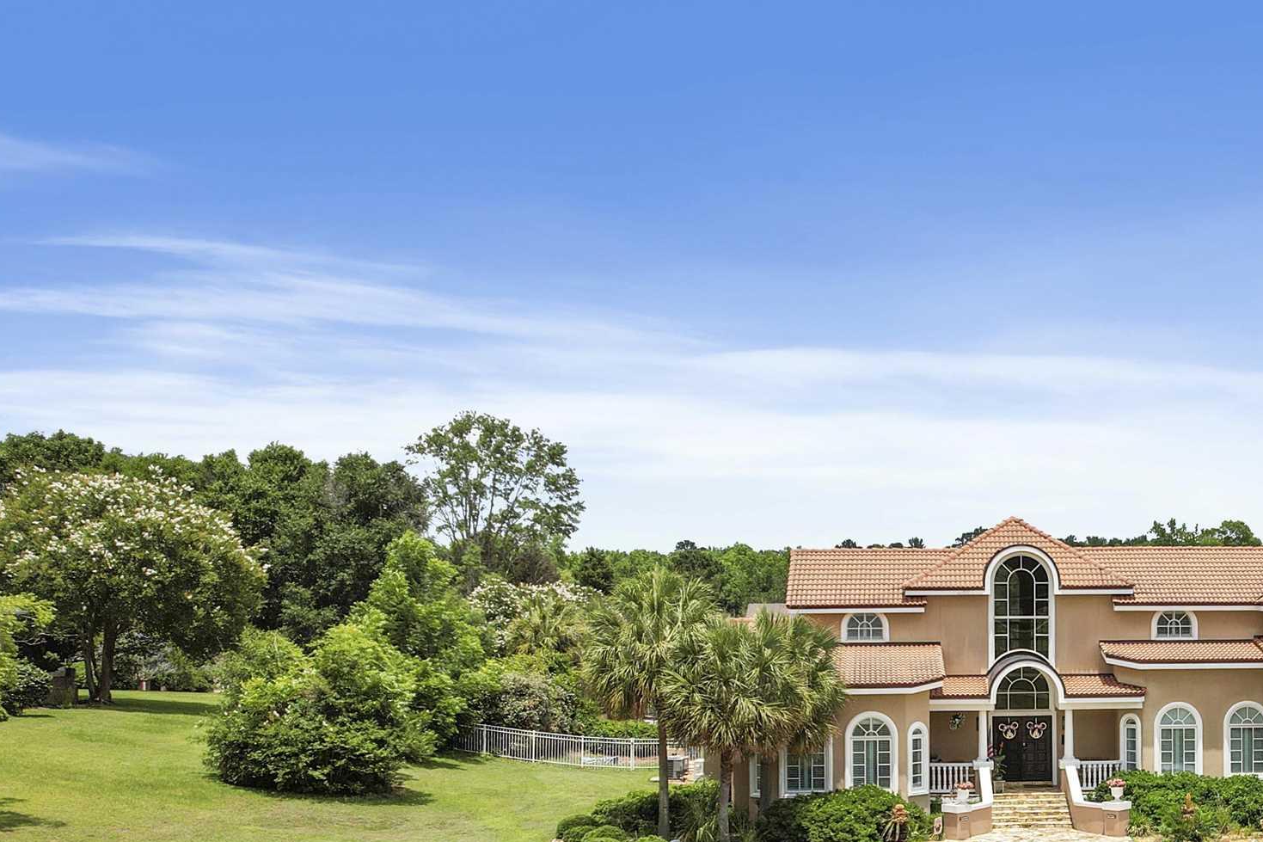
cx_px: 1079
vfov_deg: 27.4
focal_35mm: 46
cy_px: 867
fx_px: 1614
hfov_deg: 40.3
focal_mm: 8.38
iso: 100
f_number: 2.8
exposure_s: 1/640
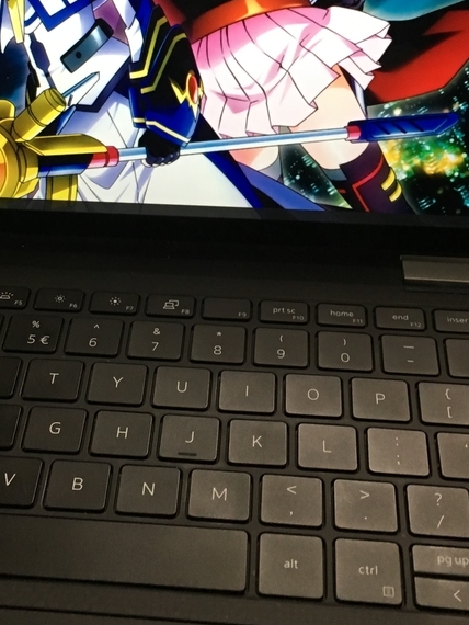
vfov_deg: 31.2
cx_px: 157
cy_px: 175
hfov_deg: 23.9
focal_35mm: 61
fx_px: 1101
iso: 100
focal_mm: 4.15
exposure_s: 1/30
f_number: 2.2
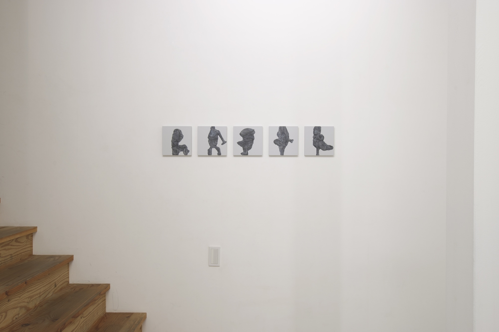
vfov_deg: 43.6
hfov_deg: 61.9
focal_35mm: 30
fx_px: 416
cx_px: 250
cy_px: 166
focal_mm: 20
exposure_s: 1/1.6
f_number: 16
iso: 100
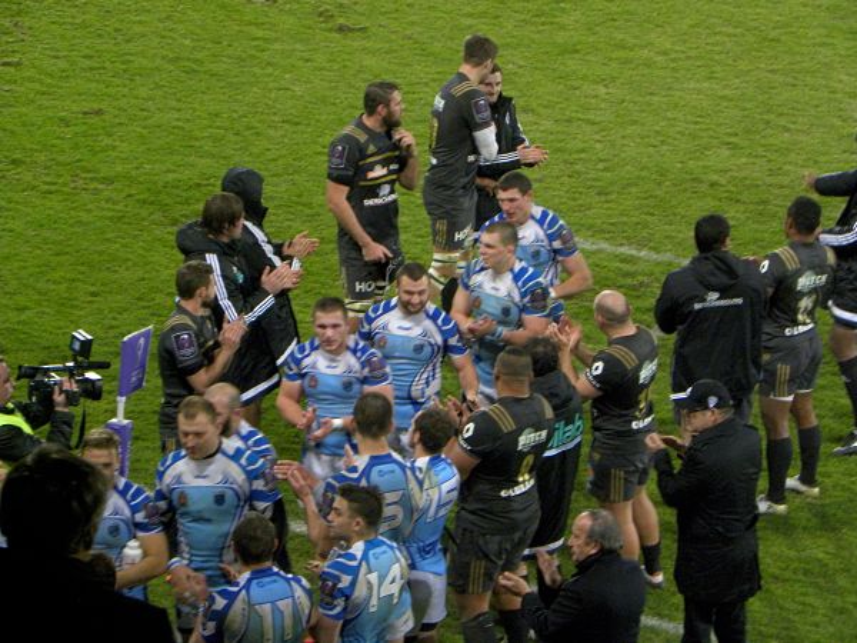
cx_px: 428
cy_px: 322
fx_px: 4555
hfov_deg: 10.7
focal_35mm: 184
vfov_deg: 8.1
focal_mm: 32.7
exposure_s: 1/79.2
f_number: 4.5
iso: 359
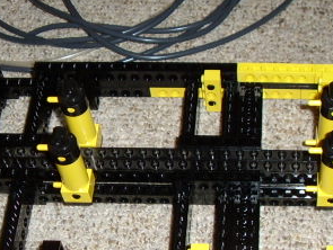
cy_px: 160
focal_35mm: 65
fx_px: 626
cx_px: 260
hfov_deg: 29.2
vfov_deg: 22.6
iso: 141
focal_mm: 5.8
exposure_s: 1/30
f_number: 2.9
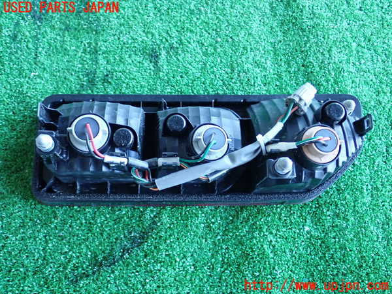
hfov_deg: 49.0
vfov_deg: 37.7
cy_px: 147
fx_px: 430
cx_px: 196
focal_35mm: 38
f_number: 2.7
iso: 400
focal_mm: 6.86
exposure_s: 1/40
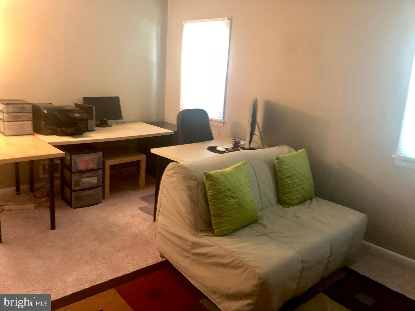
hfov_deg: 63.4
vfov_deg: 49.7
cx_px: 208
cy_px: 156
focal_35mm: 28
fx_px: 336
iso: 100
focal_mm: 3.99
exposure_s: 1/4
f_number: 1.8
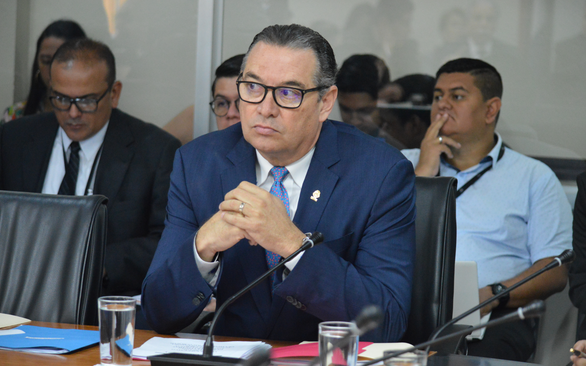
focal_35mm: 150
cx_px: 293
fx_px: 2395
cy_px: 181
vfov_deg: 8.7
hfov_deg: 13.9
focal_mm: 98
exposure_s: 1/60
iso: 3200
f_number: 4.5
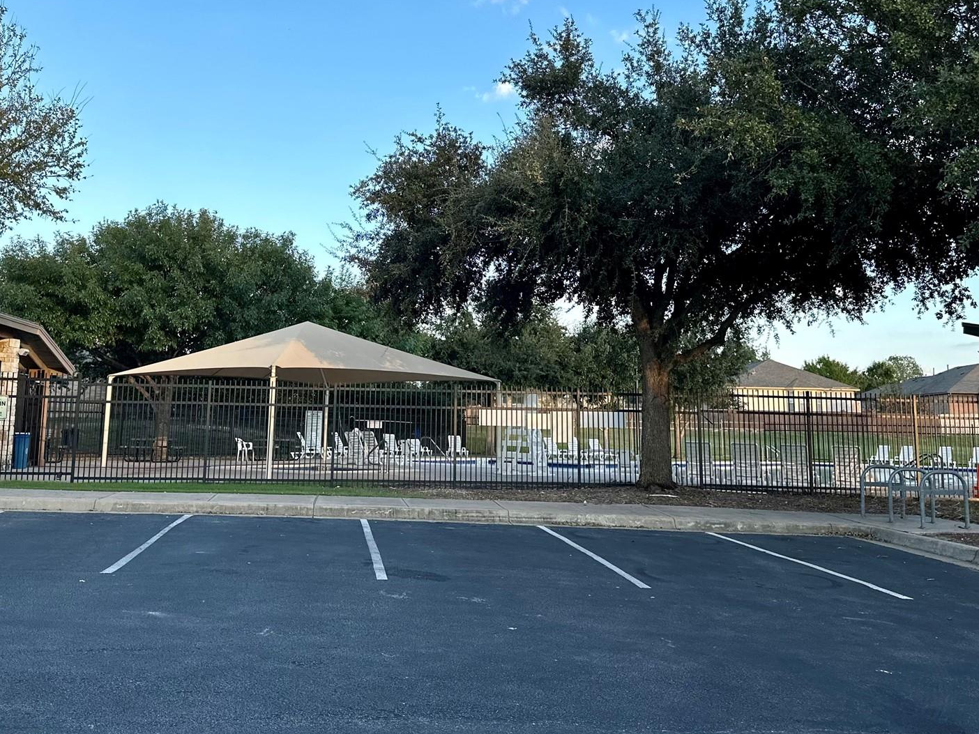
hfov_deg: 52.5
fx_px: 990
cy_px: 275
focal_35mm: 35
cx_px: 423
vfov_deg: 40.4
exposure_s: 1/1095
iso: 80
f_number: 1.78
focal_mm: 6.86
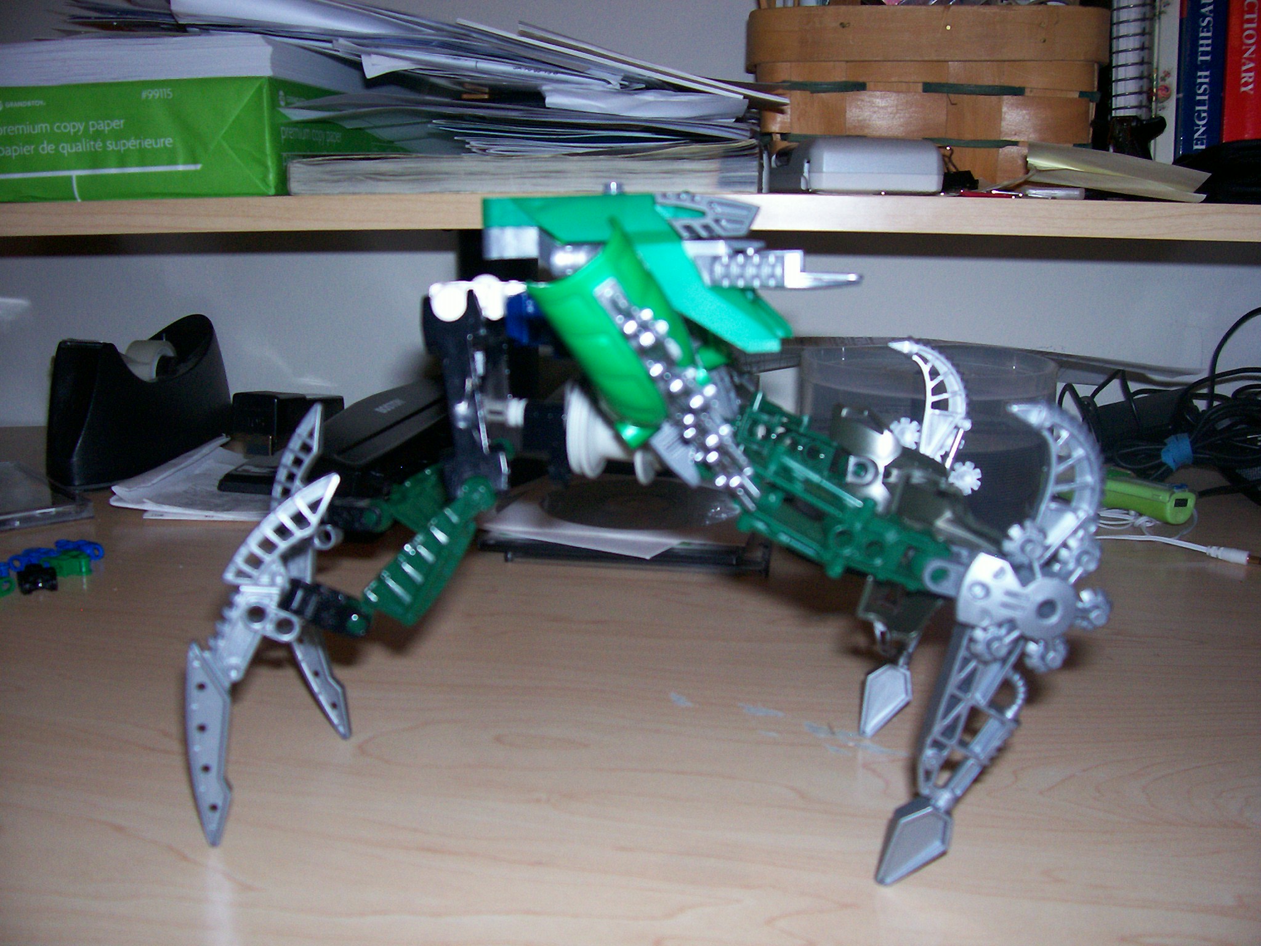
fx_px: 1239
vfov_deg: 41.8
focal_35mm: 34
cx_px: 630
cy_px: 473
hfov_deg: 54.0
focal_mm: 5.6
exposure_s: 1/112
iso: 140
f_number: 2.7
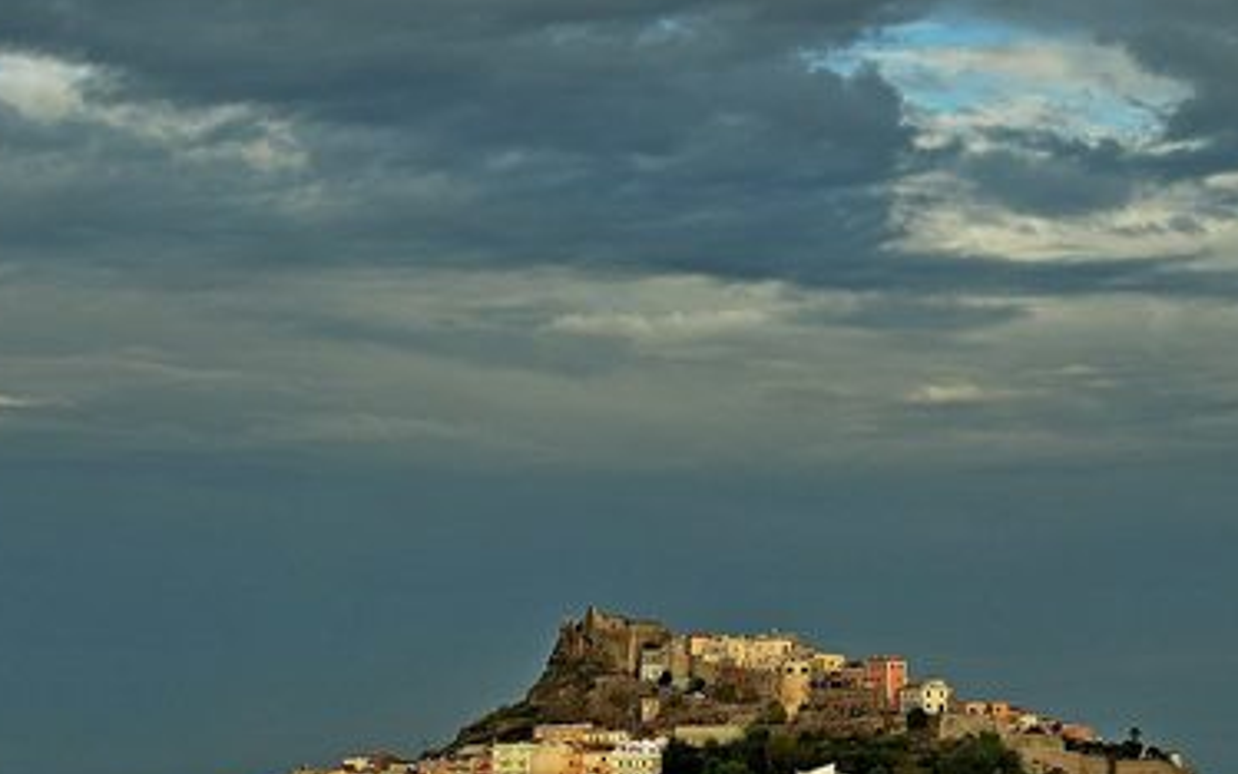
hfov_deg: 22.3
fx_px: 3139
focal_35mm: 93
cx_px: 732
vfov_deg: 14.0
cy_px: 572
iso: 800
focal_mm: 38
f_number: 5.6
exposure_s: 1/1600
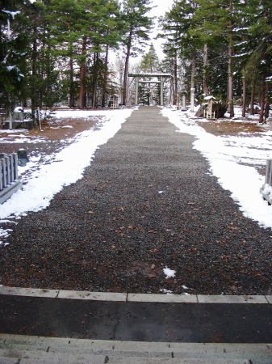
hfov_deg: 37.7
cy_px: 182
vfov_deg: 49.0
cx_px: 136
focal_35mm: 38
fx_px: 398
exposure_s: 1/31
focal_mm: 6.3
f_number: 3.5
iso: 50
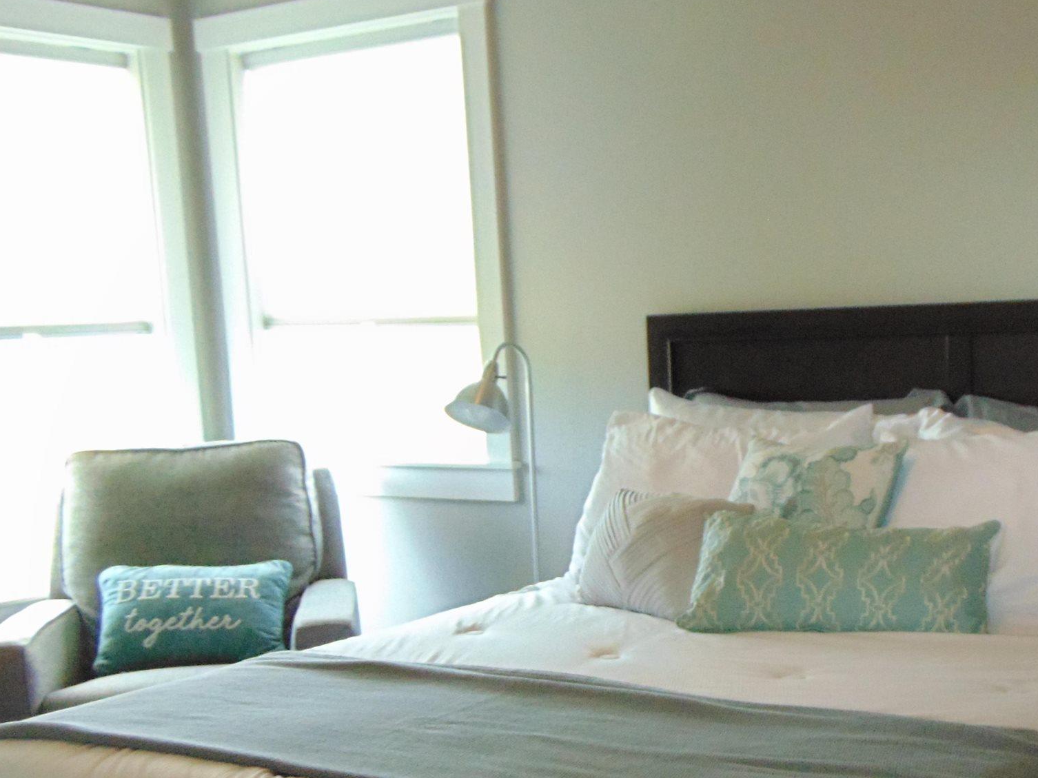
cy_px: 602
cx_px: 682
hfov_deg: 37.1
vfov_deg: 28.1
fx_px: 1529
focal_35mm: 51
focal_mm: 4.5
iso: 320
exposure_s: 1/30
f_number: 3
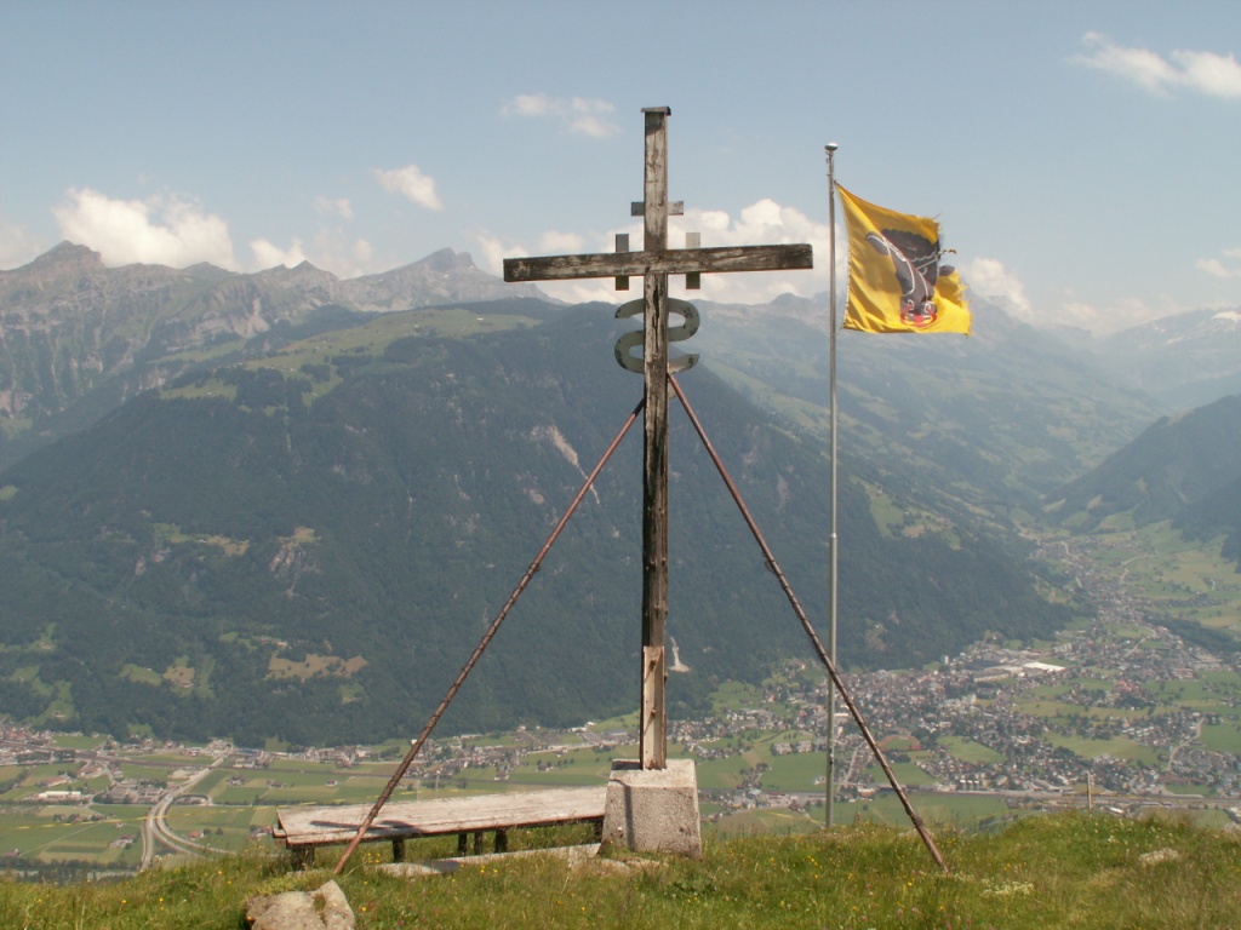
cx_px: 620
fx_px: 1255
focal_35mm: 35
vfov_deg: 40.7
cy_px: 465
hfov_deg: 52.6
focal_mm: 5.86
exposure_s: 1/160
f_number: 8
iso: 50
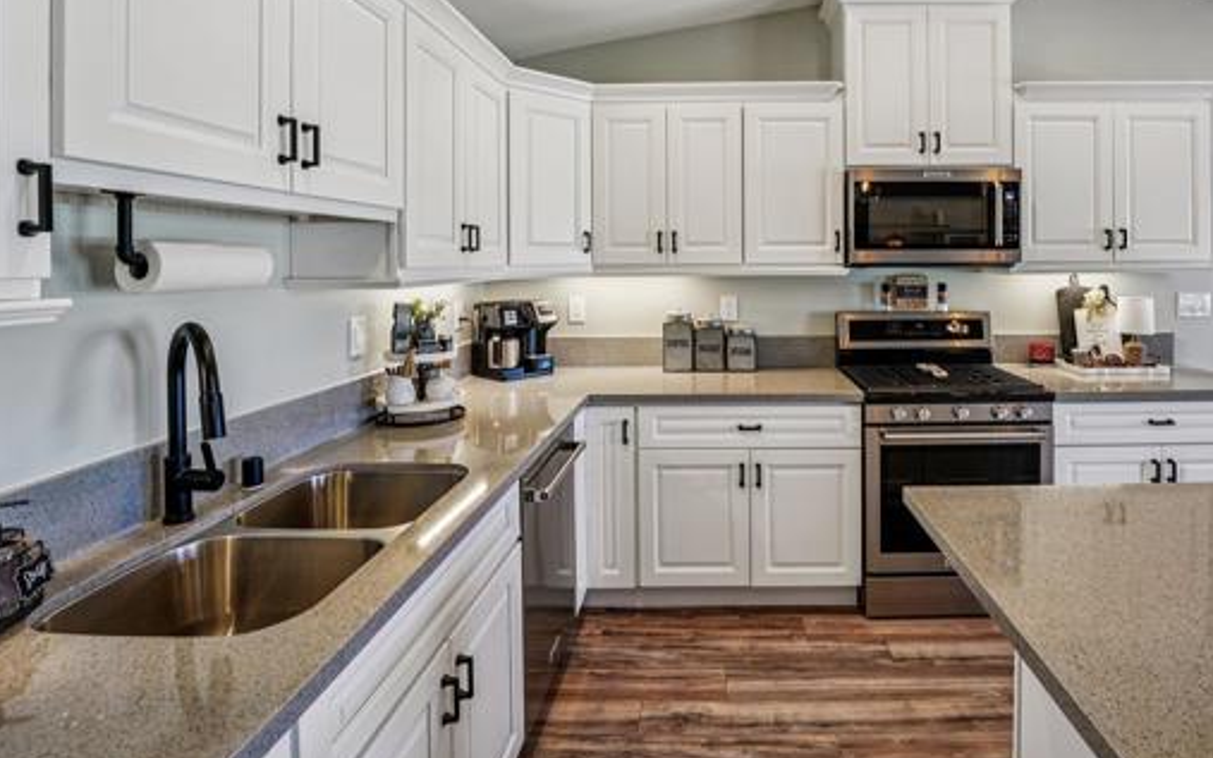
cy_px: 267
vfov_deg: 63.7
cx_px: 720
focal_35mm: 18
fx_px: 595
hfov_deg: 90.1
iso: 400
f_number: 8
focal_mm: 14
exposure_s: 1/25
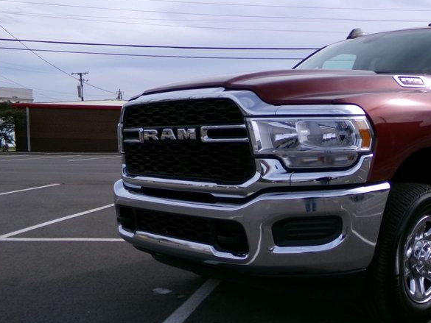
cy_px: 184
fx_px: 523
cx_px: 356
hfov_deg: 42.4
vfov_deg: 34.3
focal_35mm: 42
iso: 100
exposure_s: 1/750
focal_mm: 4.3
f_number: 3.7
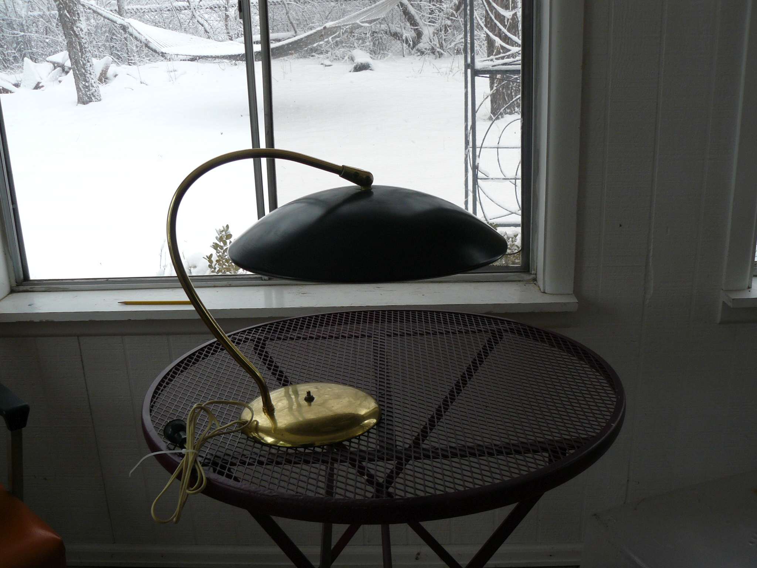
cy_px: 284
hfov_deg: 51.4
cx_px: 378
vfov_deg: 39.7
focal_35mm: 36
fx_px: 787
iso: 100
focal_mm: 6
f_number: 4
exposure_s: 1/125
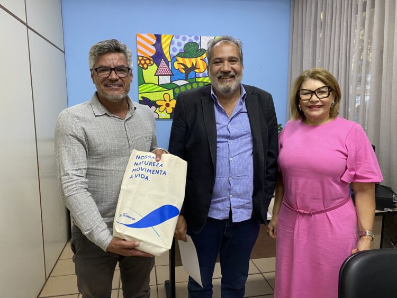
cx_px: 198
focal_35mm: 26
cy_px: 149
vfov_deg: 53.1
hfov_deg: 67.3
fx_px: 298
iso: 200
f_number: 1.8
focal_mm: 4.25
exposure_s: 1/60
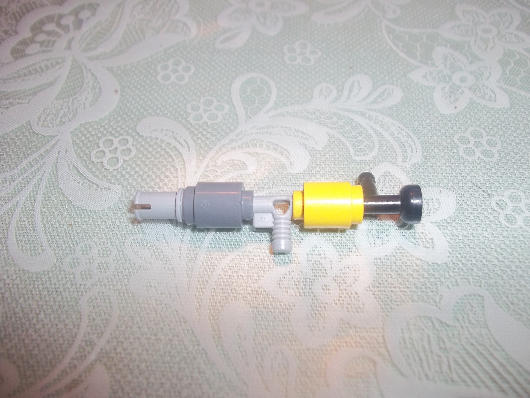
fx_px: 490
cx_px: 265
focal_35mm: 32
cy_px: 199
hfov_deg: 56.8
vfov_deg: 44.2
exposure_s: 1/30
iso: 80
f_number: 2.9
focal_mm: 5.7
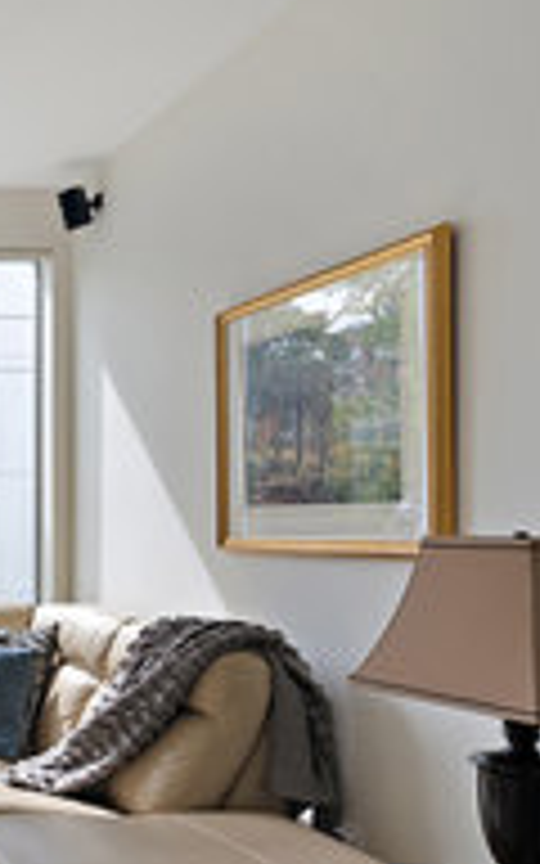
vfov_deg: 52.7
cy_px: 472
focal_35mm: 37
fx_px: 871
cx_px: -308
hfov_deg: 24.8
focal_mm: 16
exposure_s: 1/30
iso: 400
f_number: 7.1
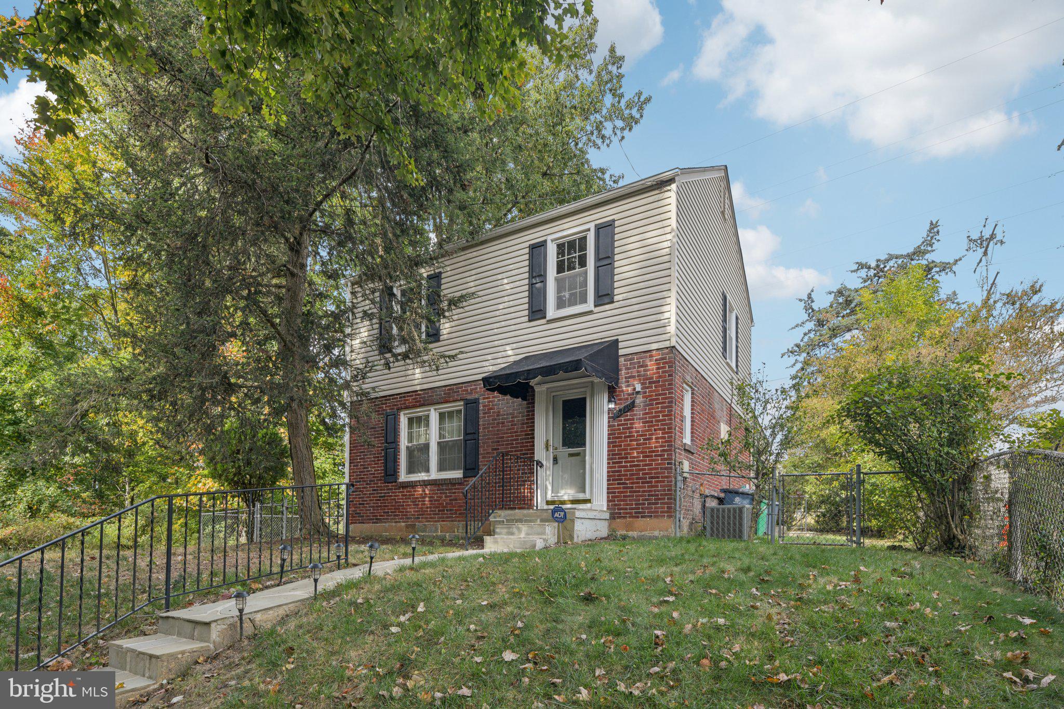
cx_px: 532
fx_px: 502
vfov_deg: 70.4
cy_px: 354
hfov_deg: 93.3
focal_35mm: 17
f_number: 8
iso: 100
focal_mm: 17
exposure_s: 1/60
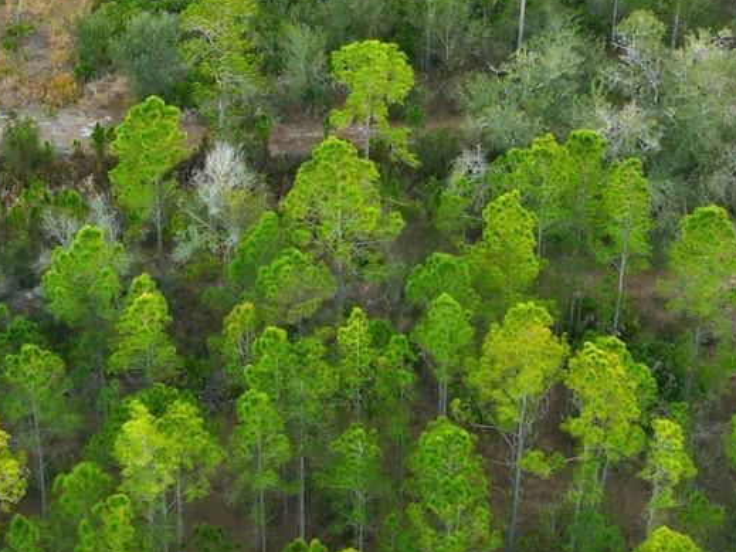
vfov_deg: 18.6
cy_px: -145
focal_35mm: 74
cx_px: 346
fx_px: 1573
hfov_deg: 26.3
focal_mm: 6.7
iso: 100
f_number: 1.7
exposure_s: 1/60
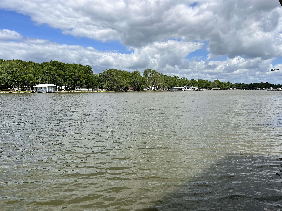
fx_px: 212
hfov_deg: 67.3
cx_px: 141
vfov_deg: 53.1
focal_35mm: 26
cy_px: 106
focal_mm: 5.7
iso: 50
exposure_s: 1/6211
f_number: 1.5
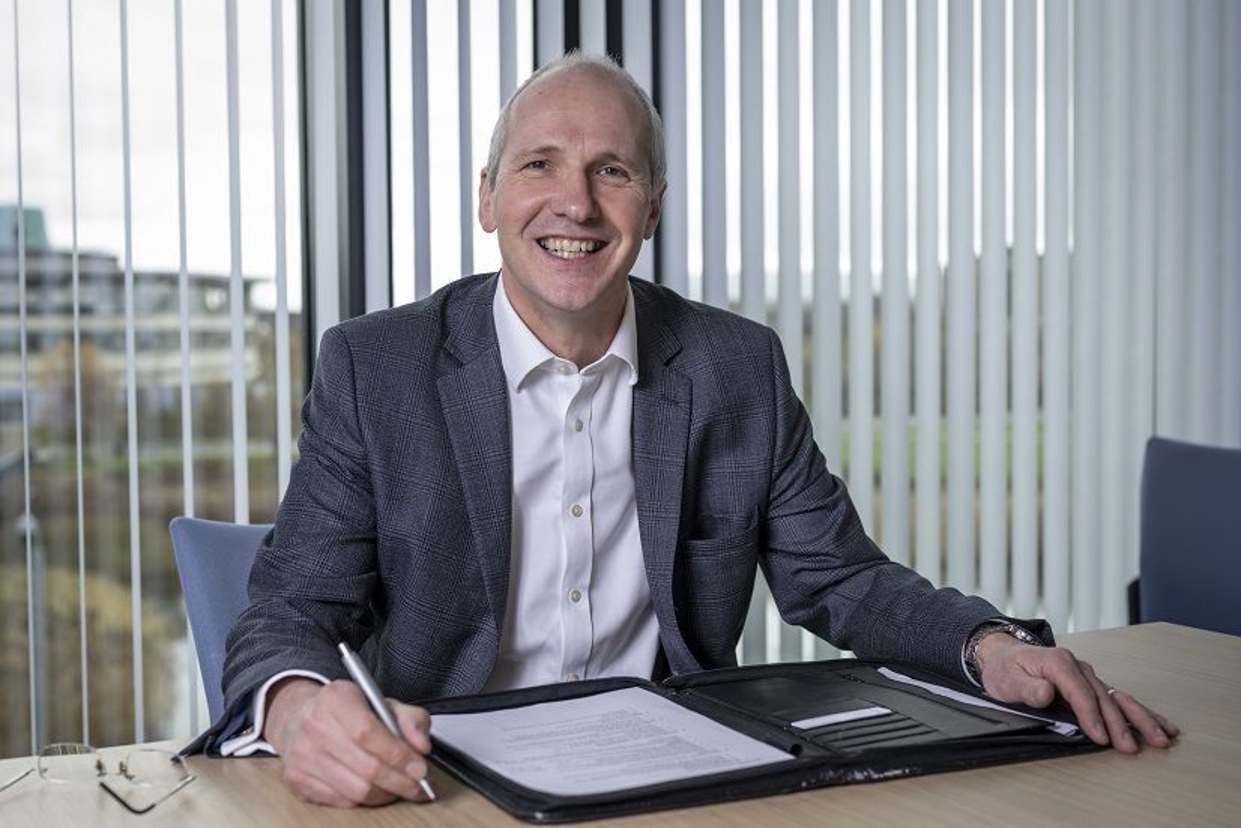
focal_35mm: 50
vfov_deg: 27.0
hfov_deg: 39.6
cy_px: 414
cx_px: 620
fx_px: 1724
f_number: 4
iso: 400
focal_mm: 50
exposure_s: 1/80
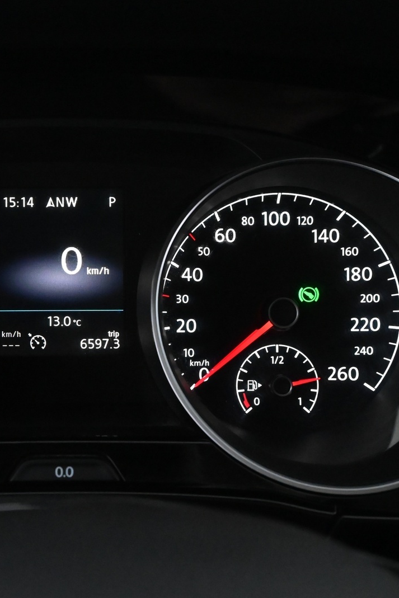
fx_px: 850
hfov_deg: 25.8
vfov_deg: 38.8
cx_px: 62
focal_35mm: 51
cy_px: 302
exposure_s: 1/50
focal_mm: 22.5
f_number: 5.6
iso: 6400
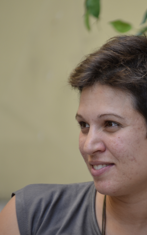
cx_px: 127
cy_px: 118
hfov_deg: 3.6
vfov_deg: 5.7
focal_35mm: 369
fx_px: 2365
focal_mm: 160
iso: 400
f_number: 5.3
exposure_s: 1/250
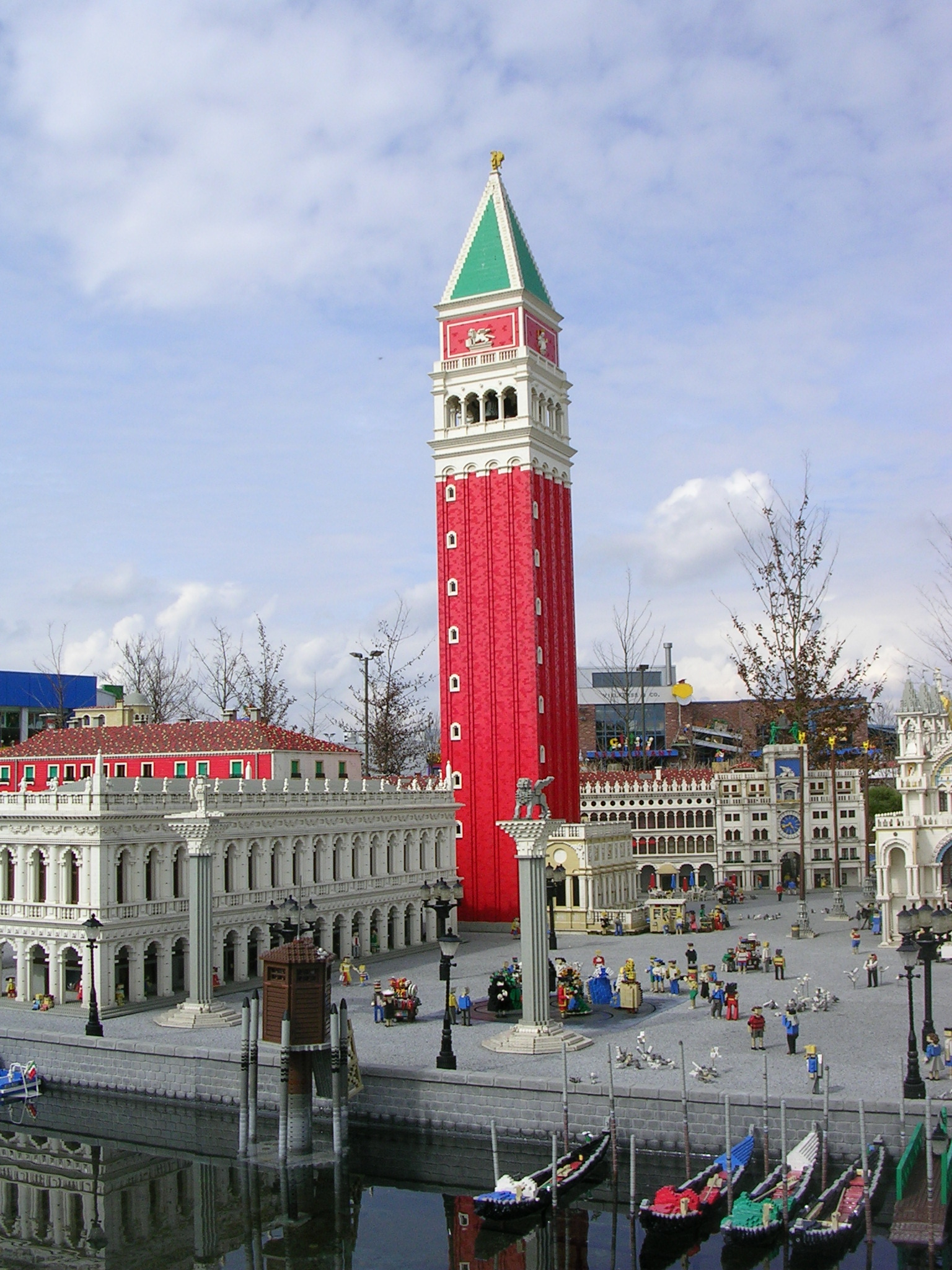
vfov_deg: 49.0
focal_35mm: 38
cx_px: 476
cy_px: 635
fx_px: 1393
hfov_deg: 37.7
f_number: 5.6
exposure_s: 1/422
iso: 50
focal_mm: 5.8
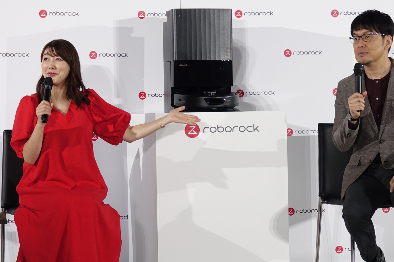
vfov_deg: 9.9
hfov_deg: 14.9
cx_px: 199
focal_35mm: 138
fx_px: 1510
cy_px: 75
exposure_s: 1/100
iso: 250
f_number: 3.5
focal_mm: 34.68
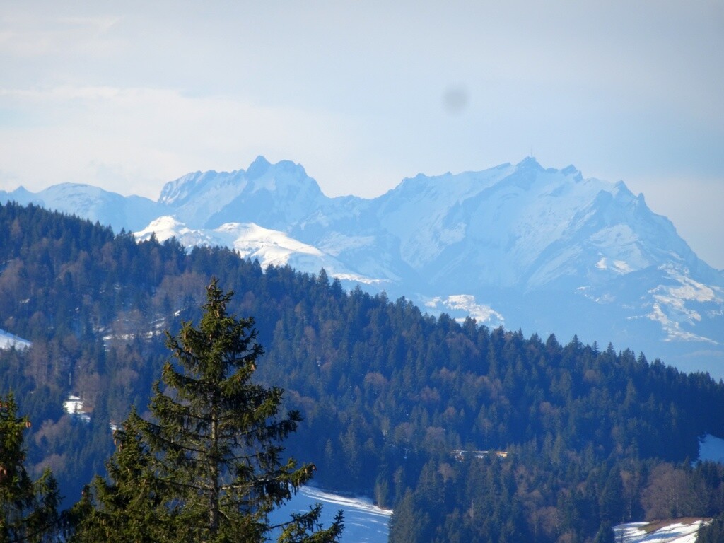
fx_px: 7425
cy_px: 272
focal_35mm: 355
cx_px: 362
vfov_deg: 4.2
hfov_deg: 5.6
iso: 80
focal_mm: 60.59
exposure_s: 1/250
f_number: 6.3
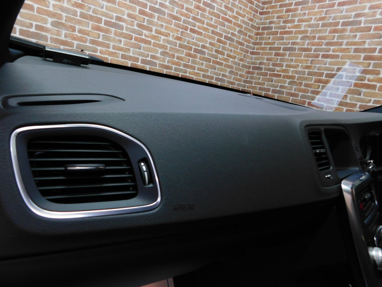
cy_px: 144
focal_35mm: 23
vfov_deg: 58.9
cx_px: 191
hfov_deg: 73.9
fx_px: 254
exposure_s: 1/30
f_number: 3
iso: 280
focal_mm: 4
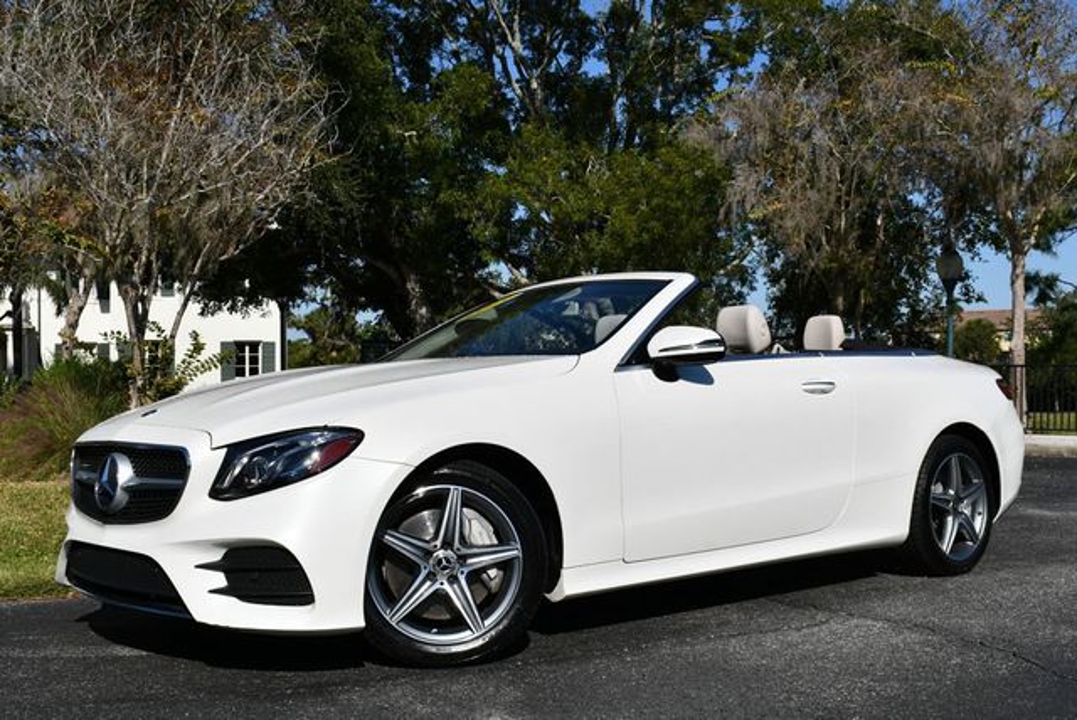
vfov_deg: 30.6
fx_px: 1317
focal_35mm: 44
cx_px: 538
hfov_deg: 44.5
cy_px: 360
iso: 100
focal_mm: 22
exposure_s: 1/400
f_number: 10
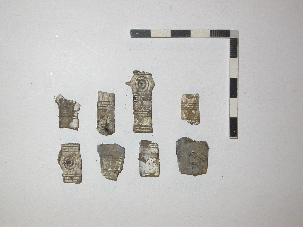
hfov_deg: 28.2
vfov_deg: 21.3
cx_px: 152
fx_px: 604
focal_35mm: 69
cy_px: 114
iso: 100
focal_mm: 14.4
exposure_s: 1/60.3
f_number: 3.3
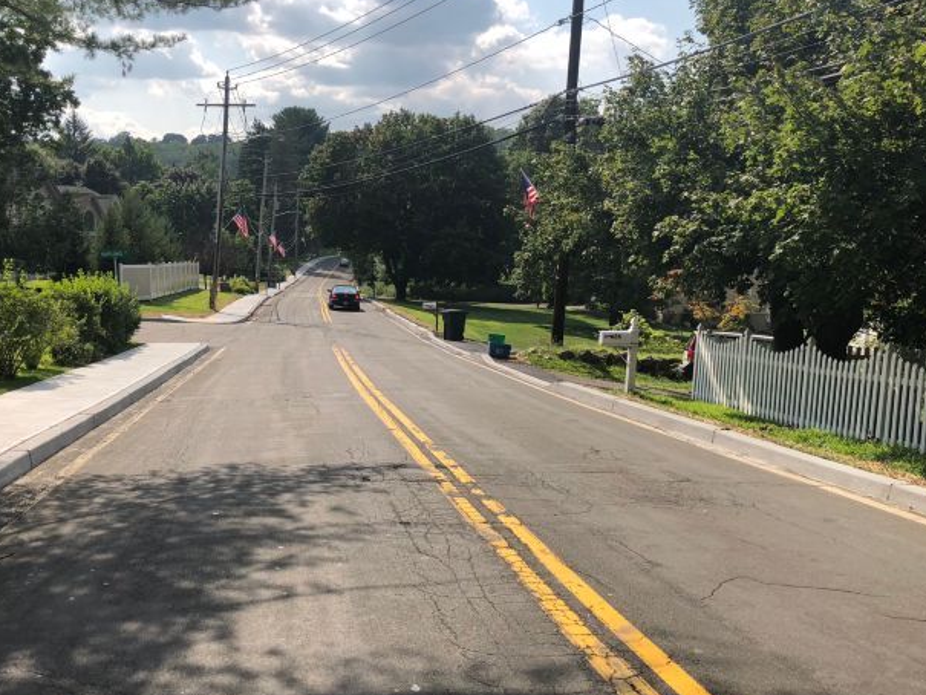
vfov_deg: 38.6
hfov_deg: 49.5
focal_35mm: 37
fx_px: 990
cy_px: 393
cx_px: 334
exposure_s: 1/1715
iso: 20
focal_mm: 4
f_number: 1.8
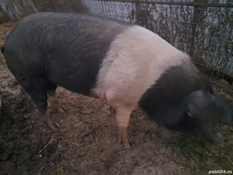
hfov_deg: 65.3
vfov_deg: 51.4
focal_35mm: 27
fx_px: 182
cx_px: 116
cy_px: 88
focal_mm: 4
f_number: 1.8
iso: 3200
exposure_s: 1/8
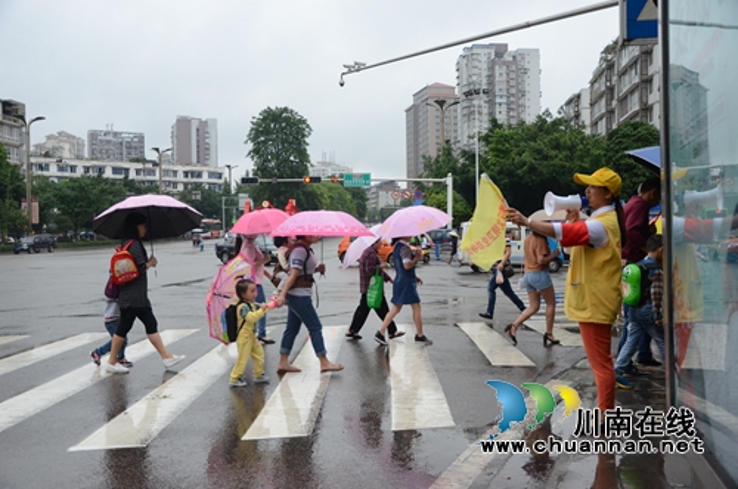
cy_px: 244
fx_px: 767
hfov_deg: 51.4
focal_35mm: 38
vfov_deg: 35.3
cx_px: 369
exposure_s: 1/1600
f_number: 4
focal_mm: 25
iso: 1600
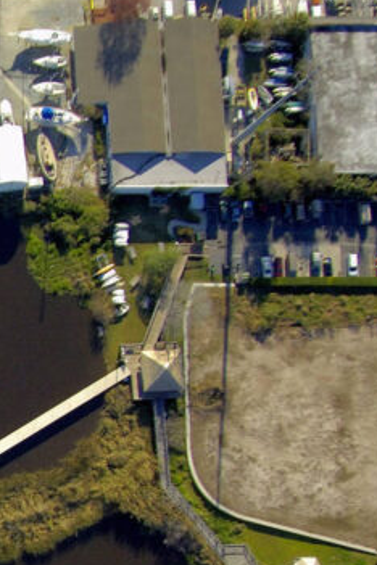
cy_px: 528
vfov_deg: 19.1
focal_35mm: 105
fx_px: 1649
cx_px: -425
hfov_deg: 11.5
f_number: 5
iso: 400
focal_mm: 24
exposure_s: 1/1000
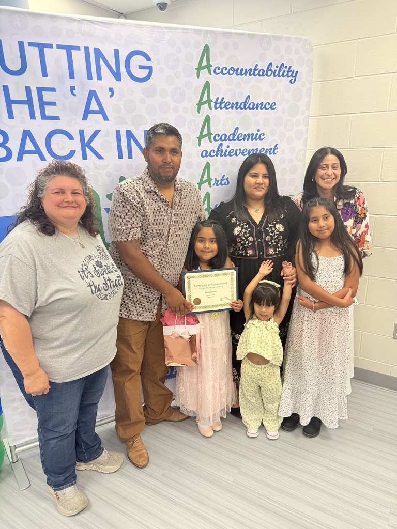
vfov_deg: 71.6
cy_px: 264
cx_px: 198
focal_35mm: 24
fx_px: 367
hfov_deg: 56.8
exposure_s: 1/60
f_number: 1.78
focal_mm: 6.76
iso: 200
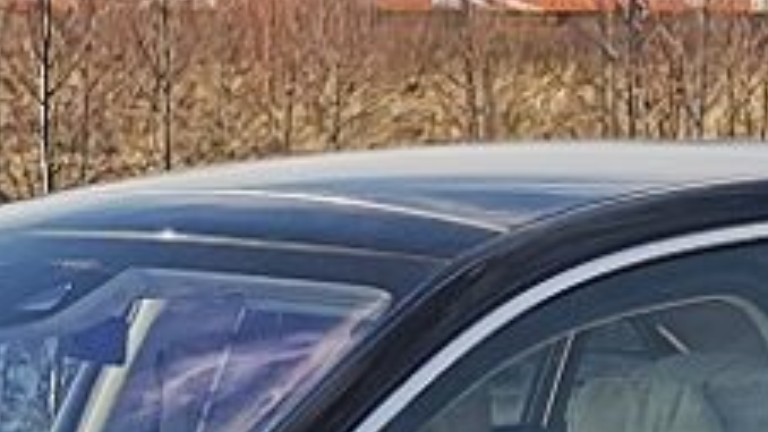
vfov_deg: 6.0
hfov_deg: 10.7
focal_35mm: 200
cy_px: 639
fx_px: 4072
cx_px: 51
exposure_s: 1/842
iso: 50
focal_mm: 3.95
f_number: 1.8
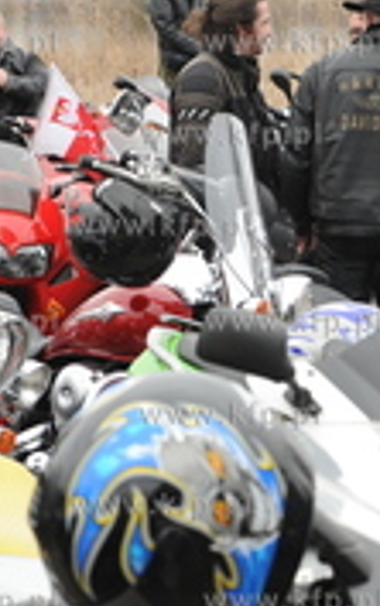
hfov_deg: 7.1
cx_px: 414
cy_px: 366
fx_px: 3041
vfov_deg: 11.4
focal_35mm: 184
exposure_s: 1/100
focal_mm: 80
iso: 400
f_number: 8
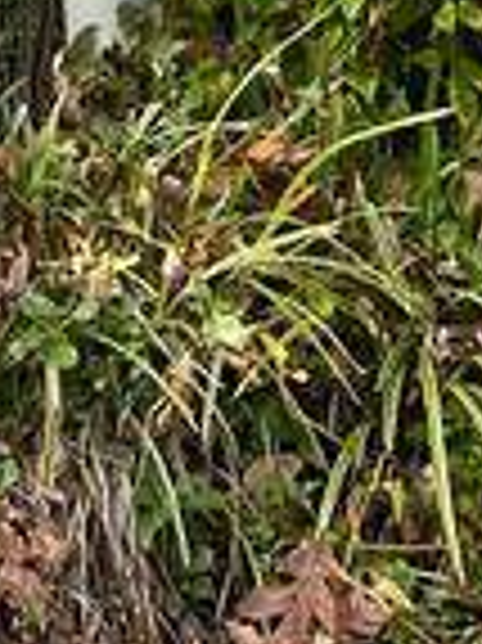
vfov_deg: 8.4
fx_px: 3663
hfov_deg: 7.3
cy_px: -1311
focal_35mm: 197
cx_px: -441
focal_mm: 5.7
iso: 50
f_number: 1.5
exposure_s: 1/572
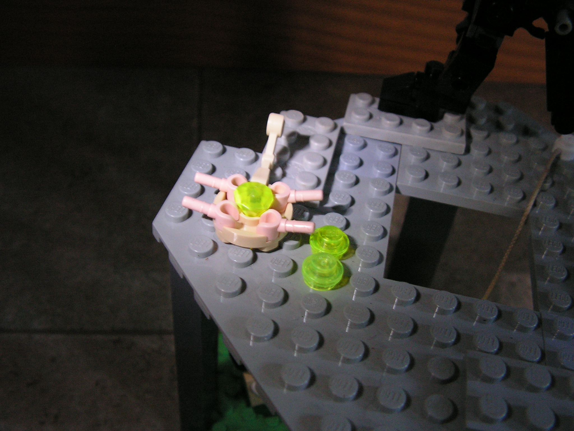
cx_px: 287
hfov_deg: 51.4
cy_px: 216
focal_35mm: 36
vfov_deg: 39.7
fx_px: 597
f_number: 3.2
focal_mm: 6
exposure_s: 1/8
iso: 200
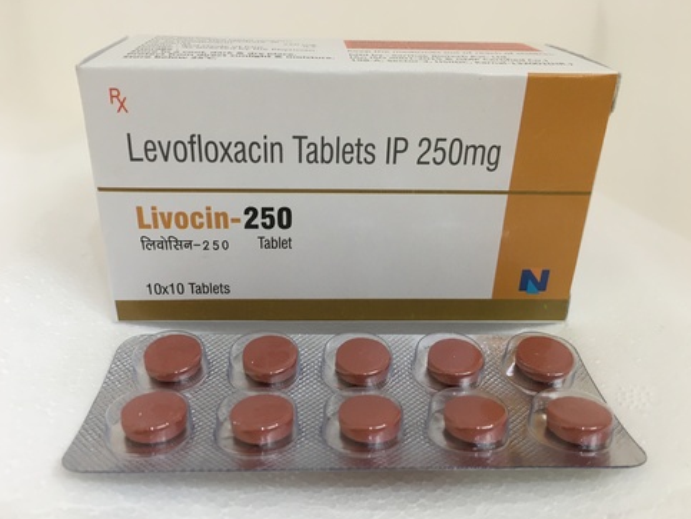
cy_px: 260
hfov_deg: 59.9
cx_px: 346
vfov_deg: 46.9
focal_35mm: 30
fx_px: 599
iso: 100
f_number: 2.2
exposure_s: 1/33
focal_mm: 4.15
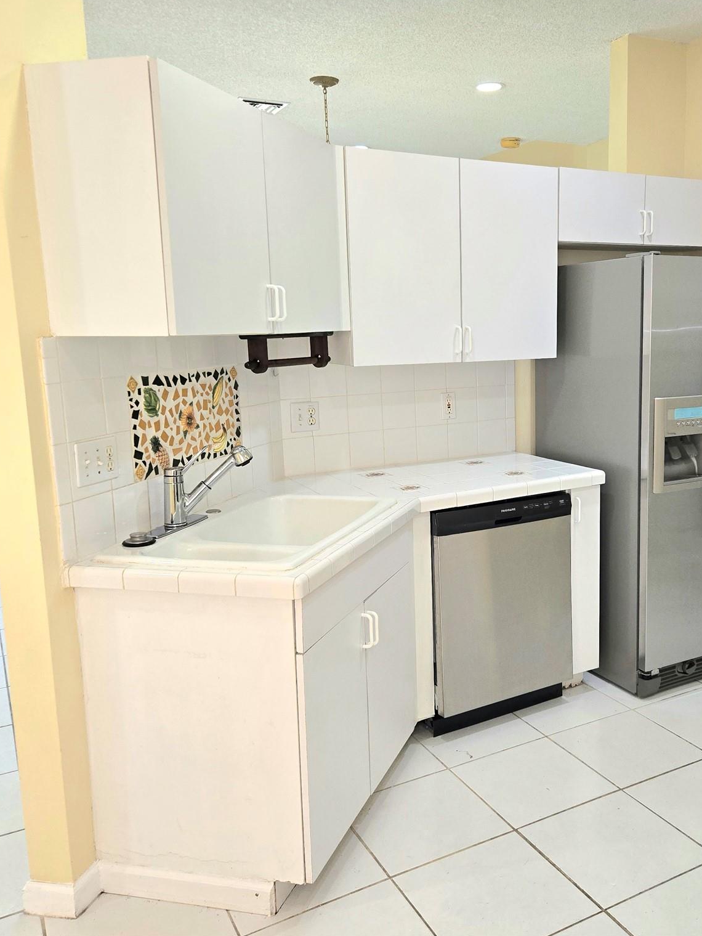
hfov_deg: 44.6
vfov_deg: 58.3
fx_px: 838
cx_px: 483
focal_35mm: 31
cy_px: 465
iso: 64
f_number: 1.8
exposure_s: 1/60.2
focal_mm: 5.4
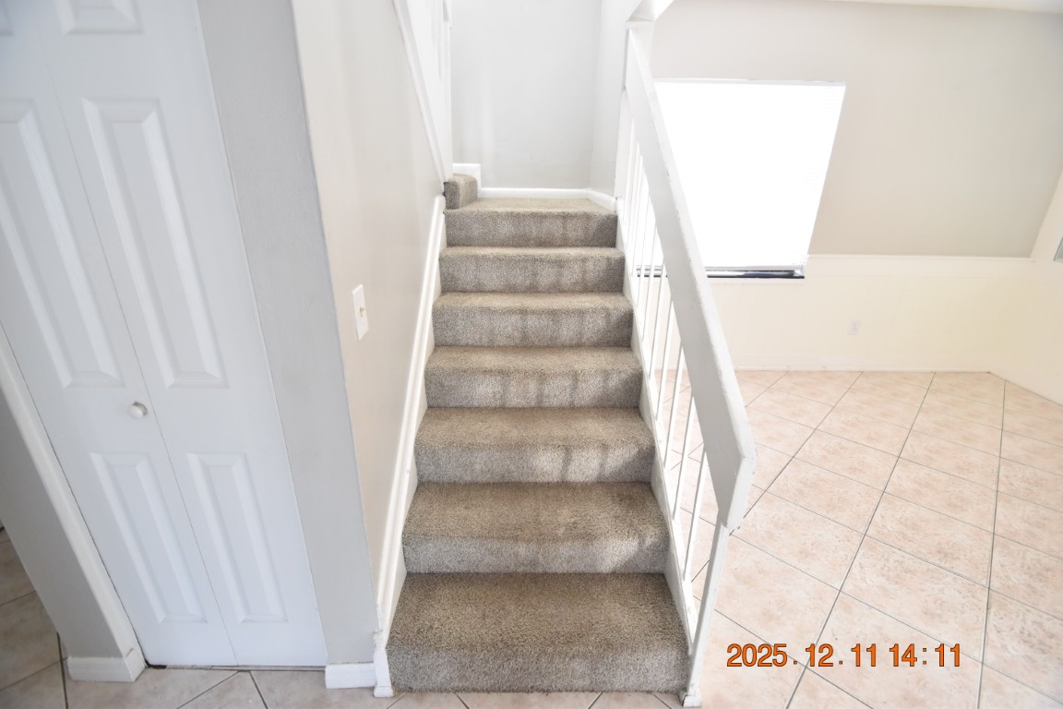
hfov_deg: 100.4
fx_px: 443
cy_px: 354
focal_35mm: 15
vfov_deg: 77.3
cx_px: 532
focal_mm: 10
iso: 800
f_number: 3.5
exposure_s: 1/250
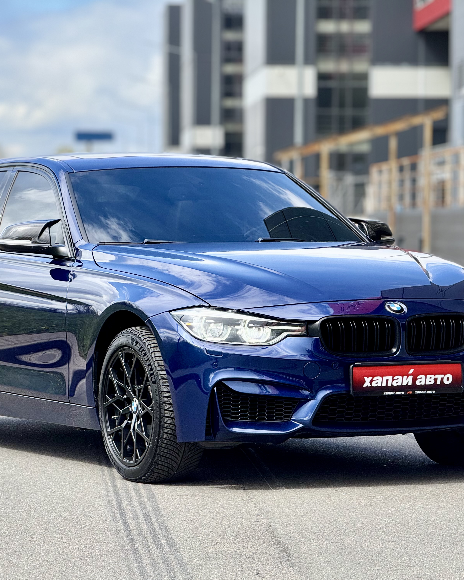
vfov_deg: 12.3
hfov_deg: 9.8
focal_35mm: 157
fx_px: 2695
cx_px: 195
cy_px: 291
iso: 50
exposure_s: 1/707
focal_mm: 15.66
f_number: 2.8
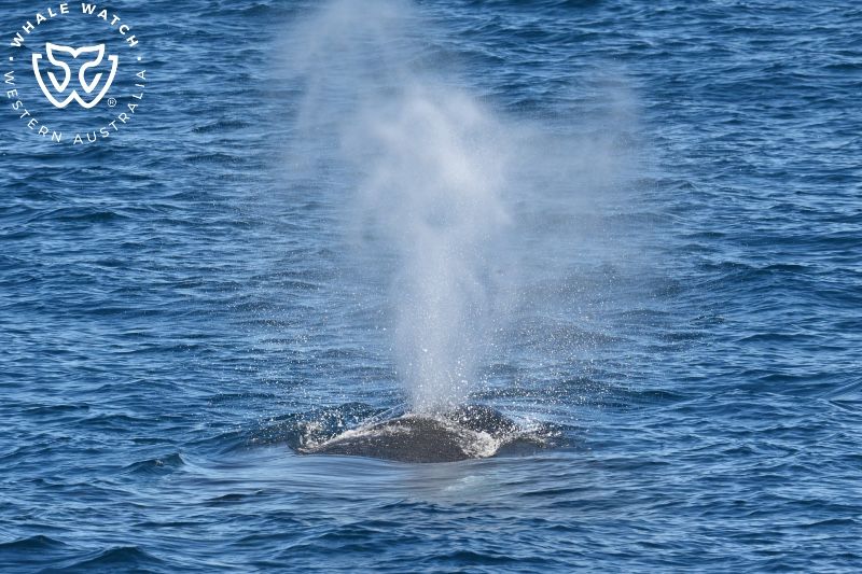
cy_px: 287
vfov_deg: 2.3
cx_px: 431
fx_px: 14363
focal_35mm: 600
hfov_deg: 3.4
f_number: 20
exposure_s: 1/1600
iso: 3200
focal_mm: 600
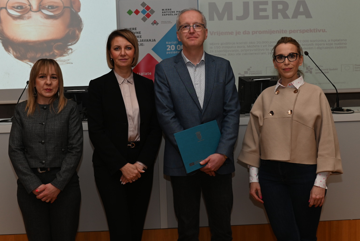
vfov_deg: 30.5
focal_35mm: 44
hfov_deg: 44.5
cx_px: 184
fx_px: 440
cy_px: 106
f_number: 5.6
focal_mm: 35
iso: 400
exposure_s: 1/100
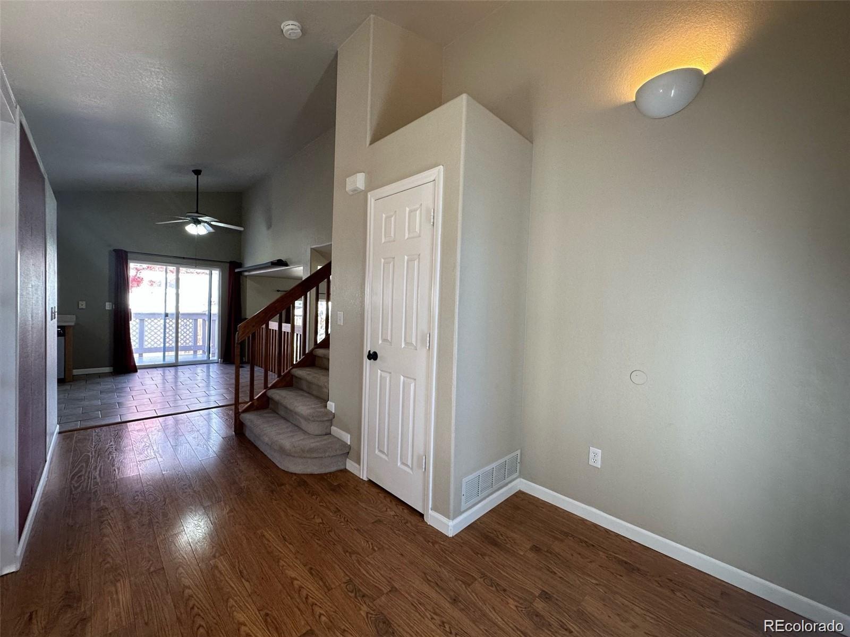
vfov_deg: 85.7
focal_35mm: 14
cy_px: 318
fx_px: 344
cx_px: 425
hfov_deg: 102.1
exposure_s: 1/120
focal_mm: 2.22
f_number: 2.2
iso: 160
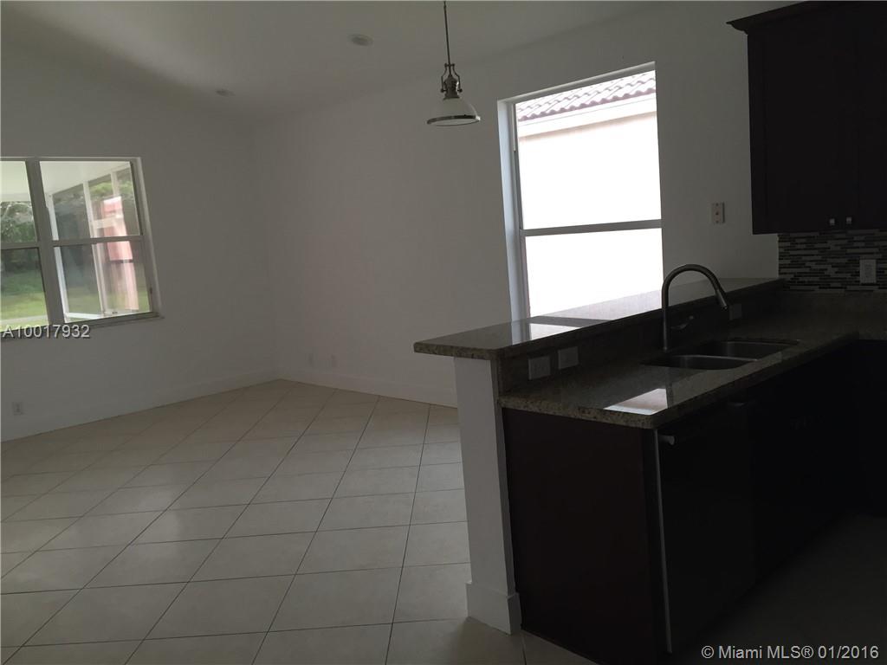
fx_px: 743
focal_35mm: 29
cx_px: 444
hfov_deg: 61.7
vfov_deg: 48.2
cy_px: 332
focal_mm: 4.15
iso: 32
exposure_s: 1/30
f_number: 2.2
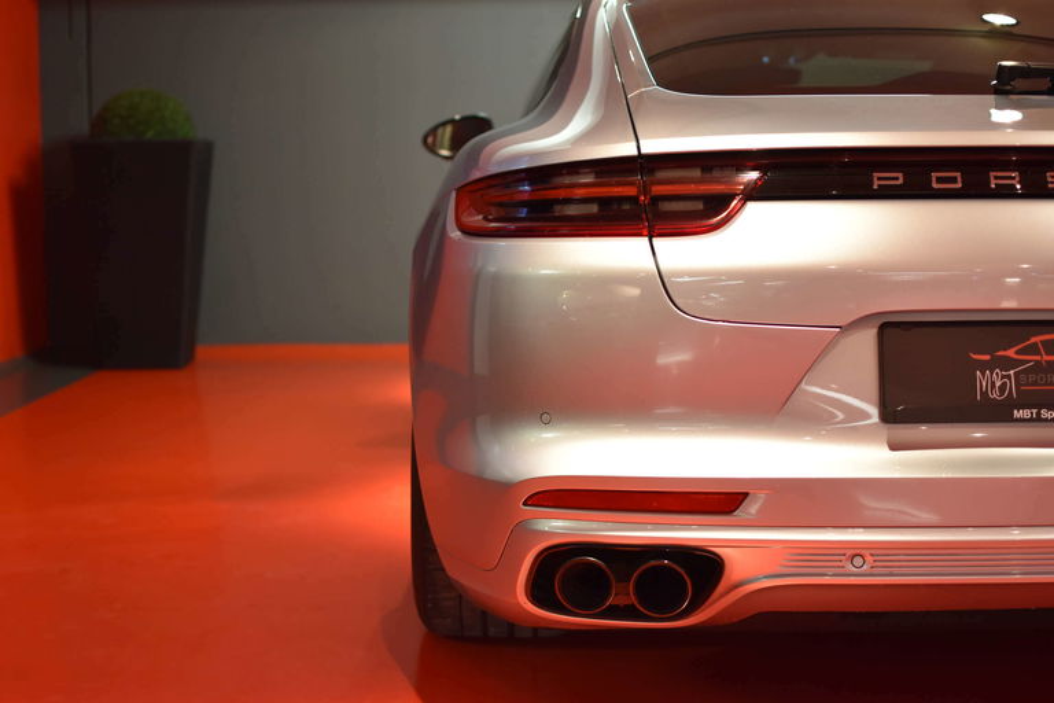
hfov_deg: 37.9
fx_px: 1537
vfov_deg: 25.8
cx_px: 527
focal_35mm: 52
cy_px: 352
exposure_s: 1/60
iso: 800
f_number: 2.2
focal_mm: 35
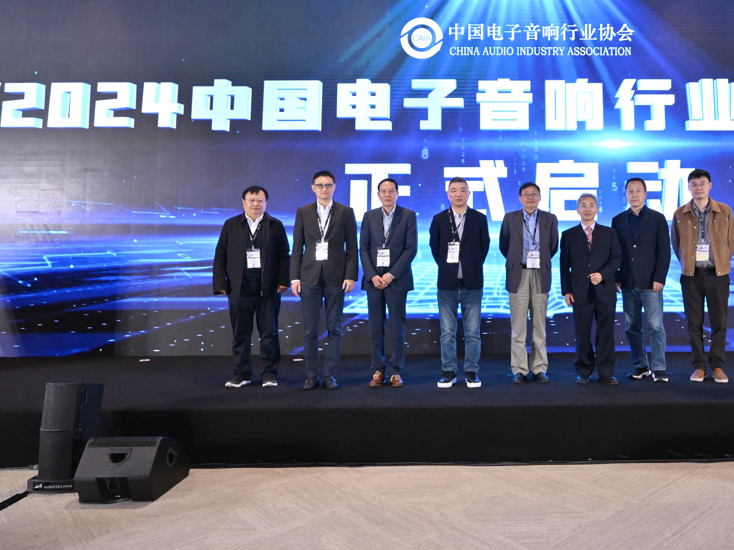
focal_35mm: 31
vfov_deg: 44.9
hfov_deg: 56.7
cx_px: 506
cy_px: 195
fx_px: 657
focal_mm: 19
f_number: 4.5
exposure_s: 1/160
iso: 3200
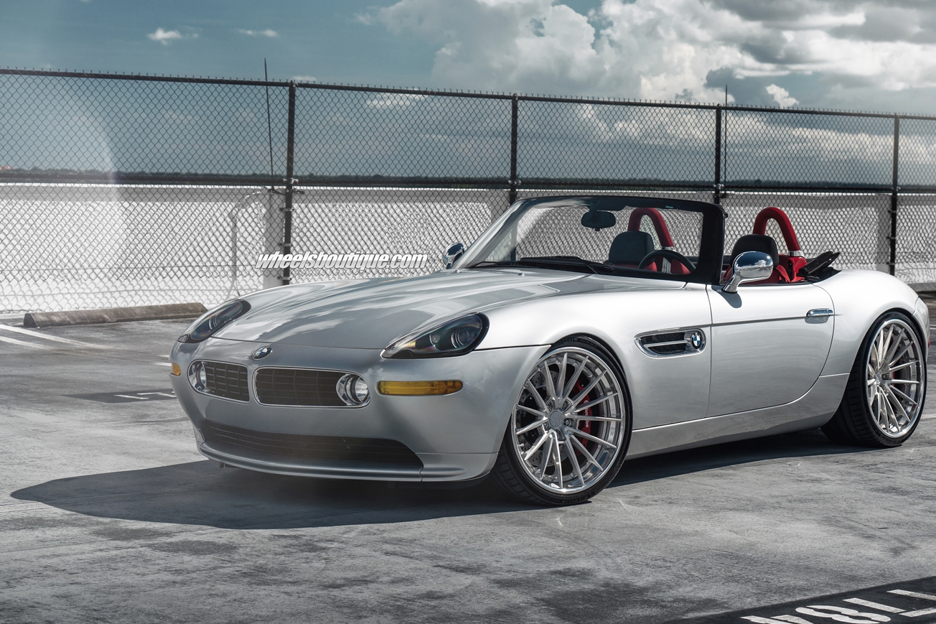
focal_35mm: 81
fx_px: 2106
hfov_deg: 25.0
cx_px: 604
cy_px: 233
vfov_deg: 16.8
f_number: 6.3
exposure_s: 1/400
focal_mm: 55
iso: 100
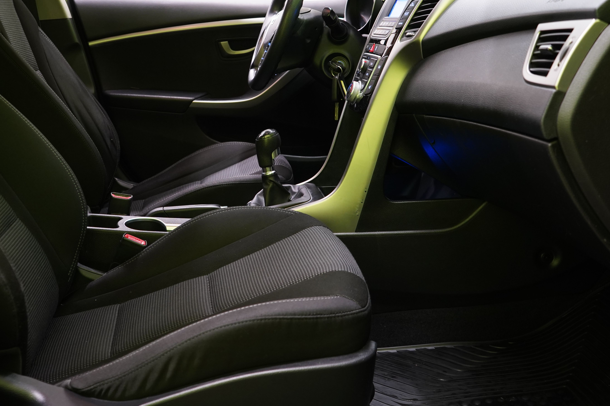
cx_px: 248
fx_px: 695
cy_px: 147
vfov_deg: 32.4
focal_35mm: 41
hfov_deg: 47.2
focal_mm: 30
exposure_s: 1/20
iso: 1600
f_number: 5
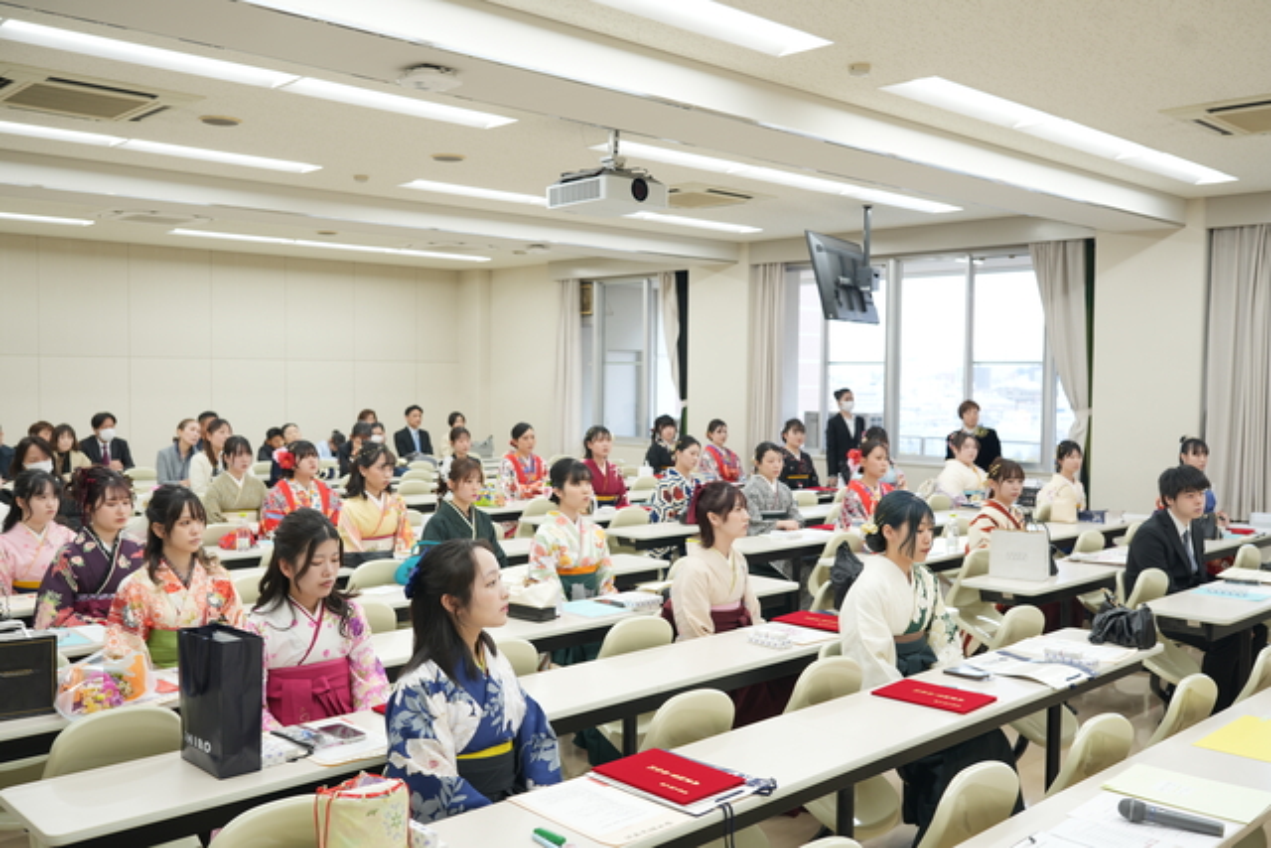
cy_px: 424
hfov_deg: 54.4
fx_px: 1236
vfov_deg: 37.9
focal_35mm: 35
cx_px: 636
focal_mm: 35
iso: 125
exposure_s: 1/20
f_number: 4
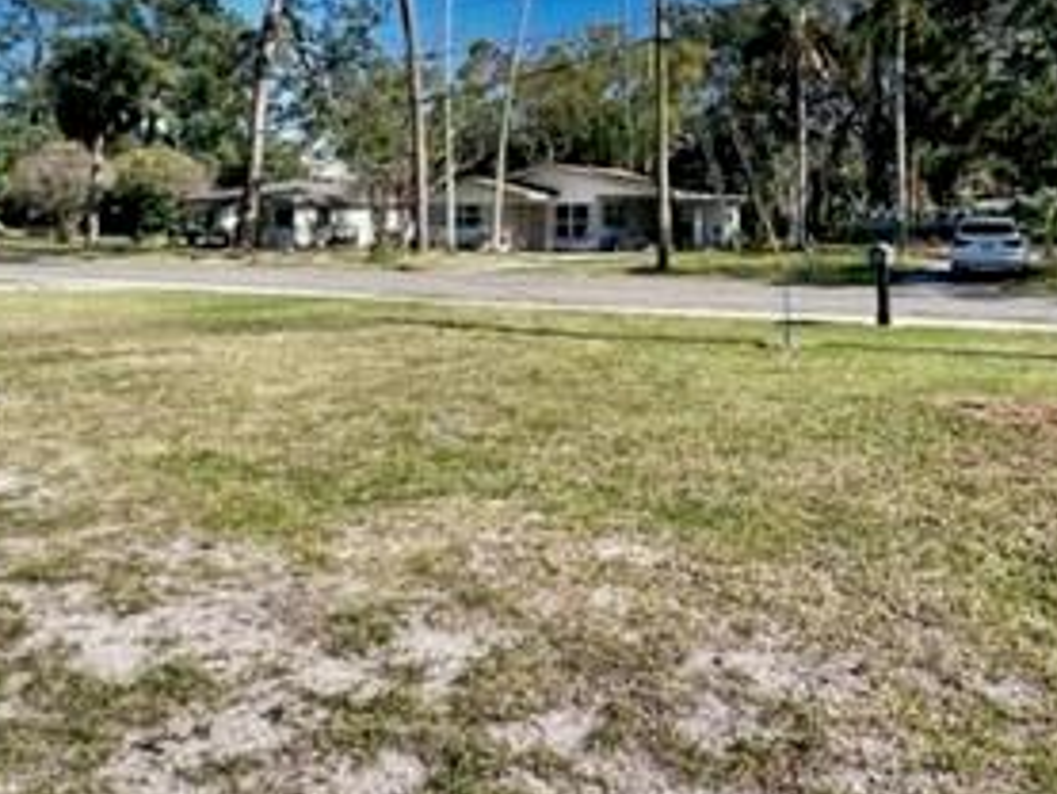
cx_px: 618
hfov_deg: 59.6
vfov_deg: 43.3
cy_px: 99
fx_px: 916
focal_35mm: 30
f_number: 1.8
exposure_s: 1/1143
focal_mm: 1.57
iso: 32
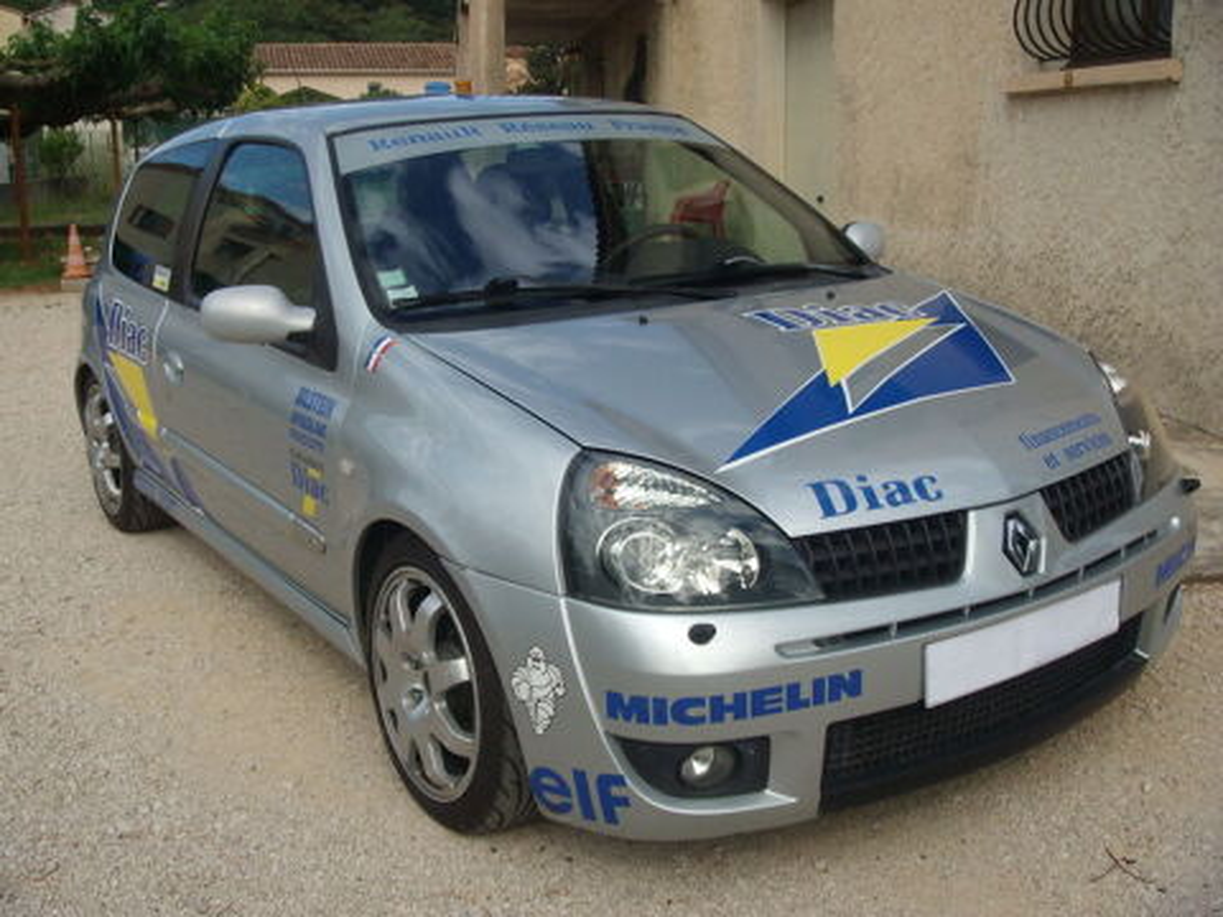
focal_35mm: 38
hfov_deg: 49.0
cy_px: 458
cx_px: 612
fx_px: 1343
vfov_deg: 37.7
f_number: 5.7
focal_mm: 6.4
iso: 64
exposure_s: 1/312
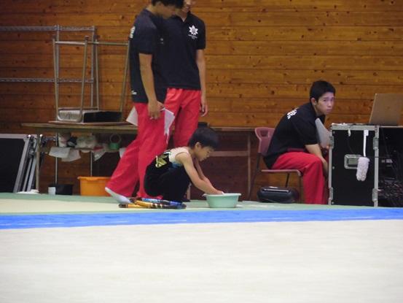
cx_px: 202
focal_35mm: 280
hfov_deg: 7.1
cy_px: 152
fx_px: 3260
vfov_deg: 5.3
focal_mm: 50
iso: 1400
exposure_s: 1/15
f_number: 5.8
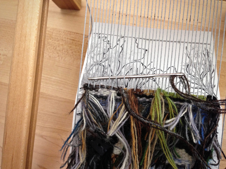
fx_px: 215
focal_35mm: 33
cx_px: 113
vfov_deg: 42.9
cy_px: 84
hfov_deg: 55.4
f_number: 2.4
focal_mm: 4.12
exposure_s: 1/20
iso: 160
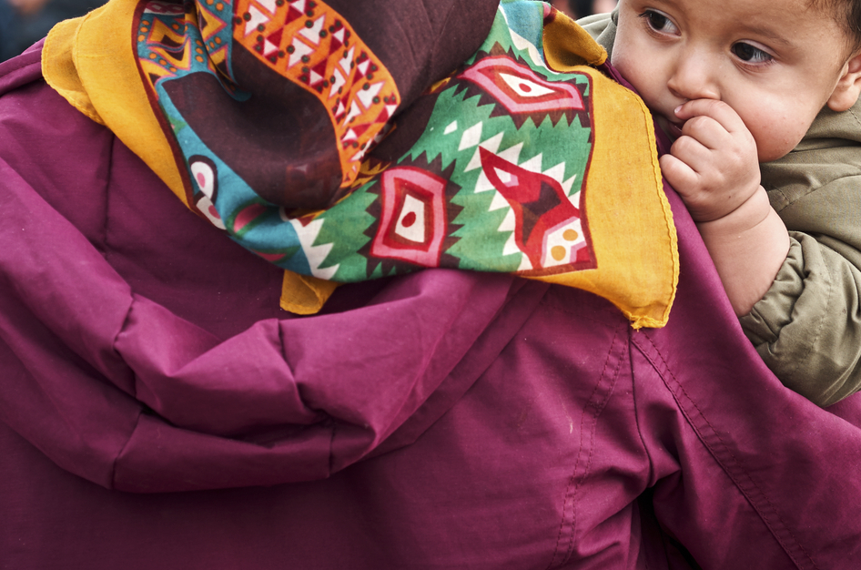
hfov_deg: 12.7
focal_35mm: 162
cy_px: 67
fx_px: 3865
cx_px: 533
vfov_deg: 8.4
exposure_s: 1/200
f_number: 4.5
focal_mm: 60
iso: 100
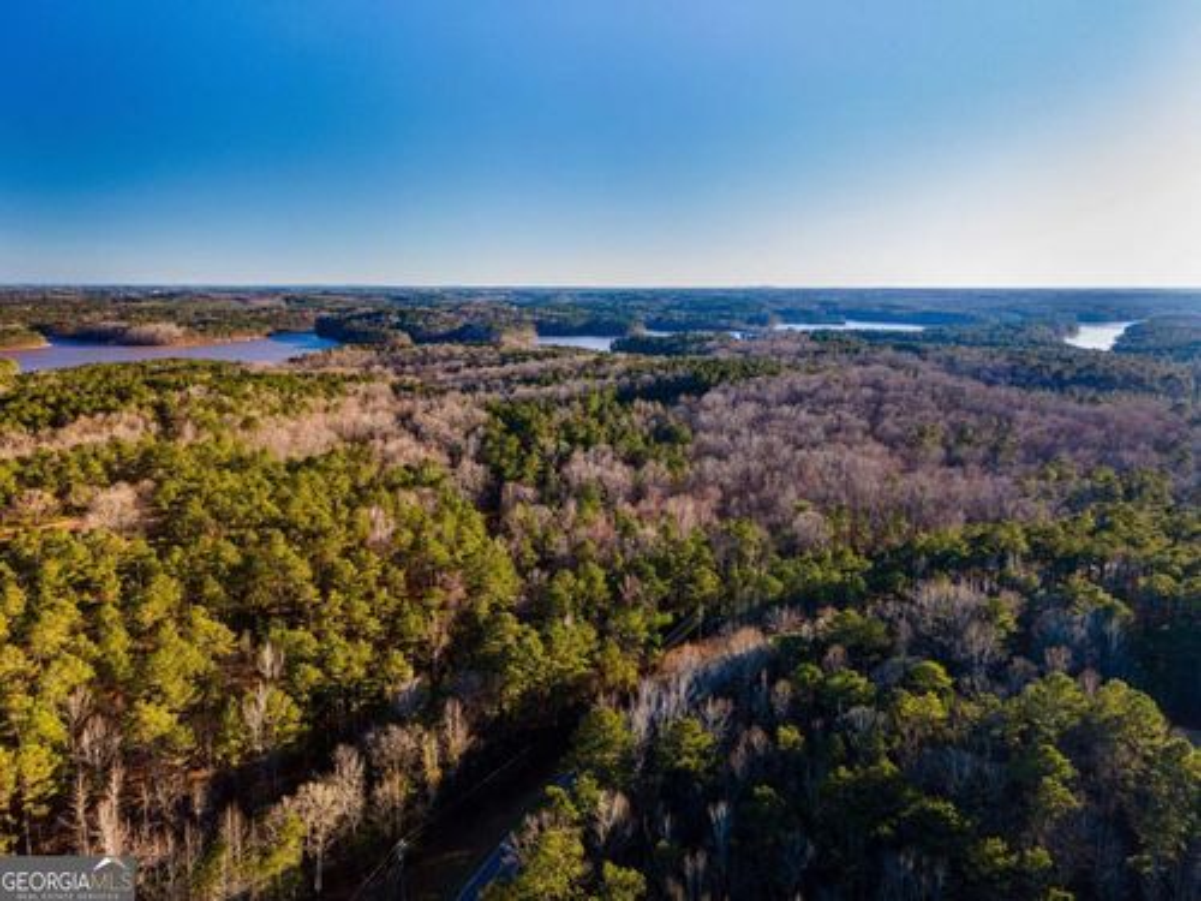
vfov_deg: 56.8
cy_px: 450
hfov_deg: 71.6
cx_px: 600
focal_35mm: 24
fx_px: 833
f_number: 2.8
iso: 100
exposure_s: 1/25
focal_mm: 4.5
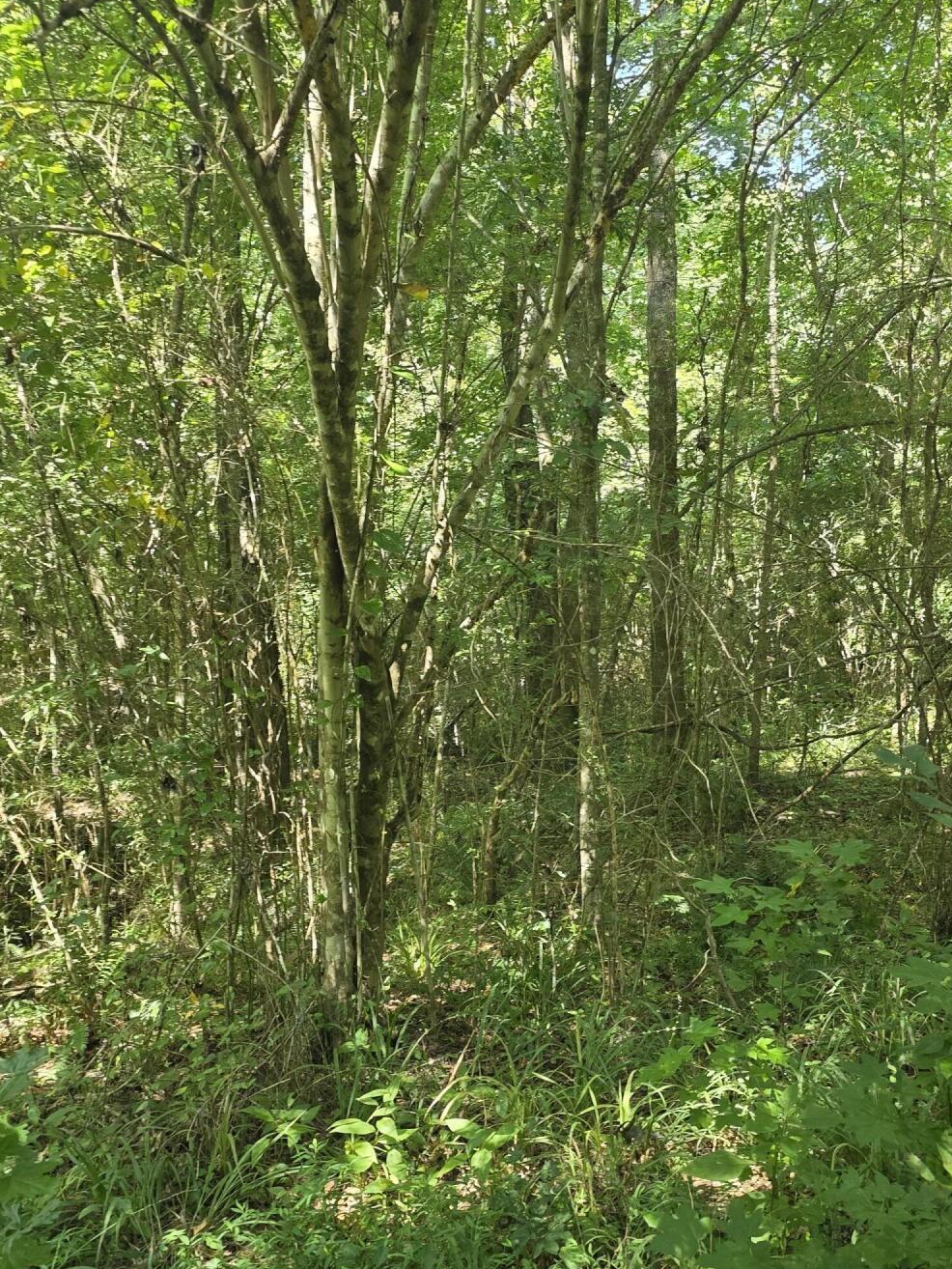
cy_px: 660
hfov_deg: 40.7
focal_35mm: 35
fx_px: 1283
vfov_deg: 52.6
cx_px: 523
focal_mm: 6.3
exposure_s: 1/180
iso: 160
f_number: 1.7
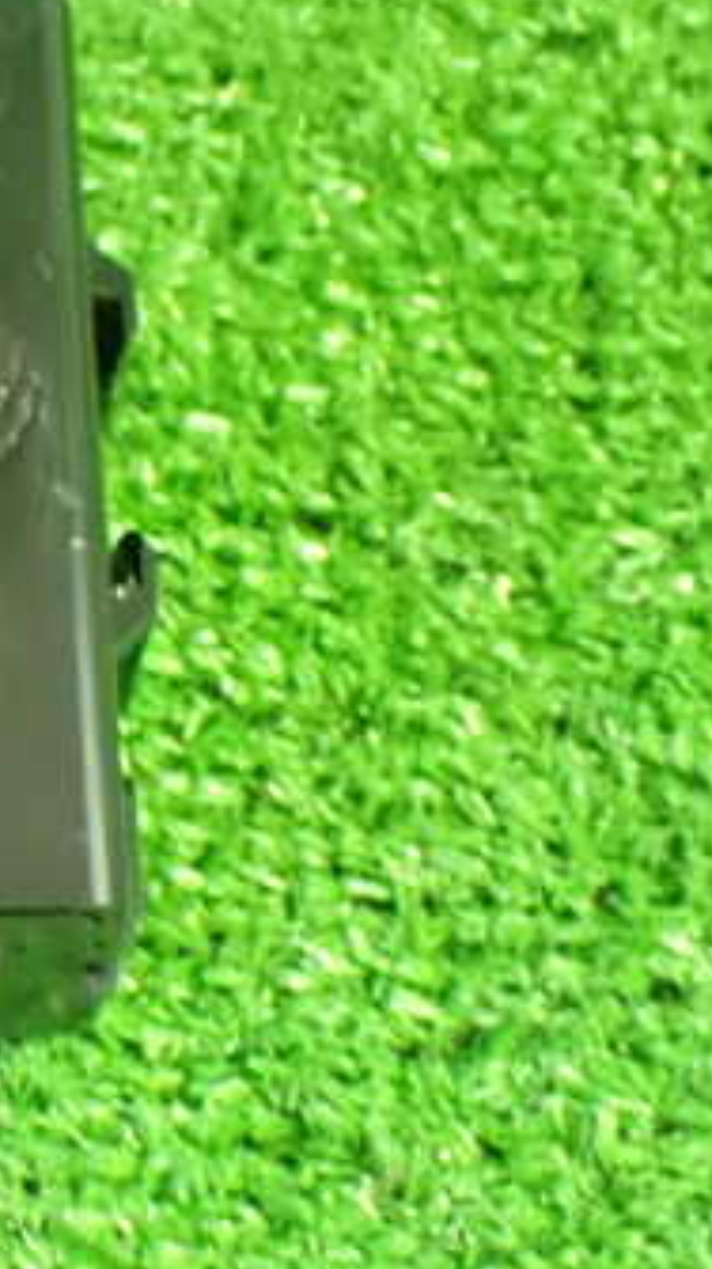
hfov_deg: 14.1
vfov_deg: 26.5
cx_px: -352
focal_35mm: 80
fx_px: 2690
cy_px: 648
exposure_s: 1/25
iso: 1600
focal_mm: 7.31
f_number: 2.8
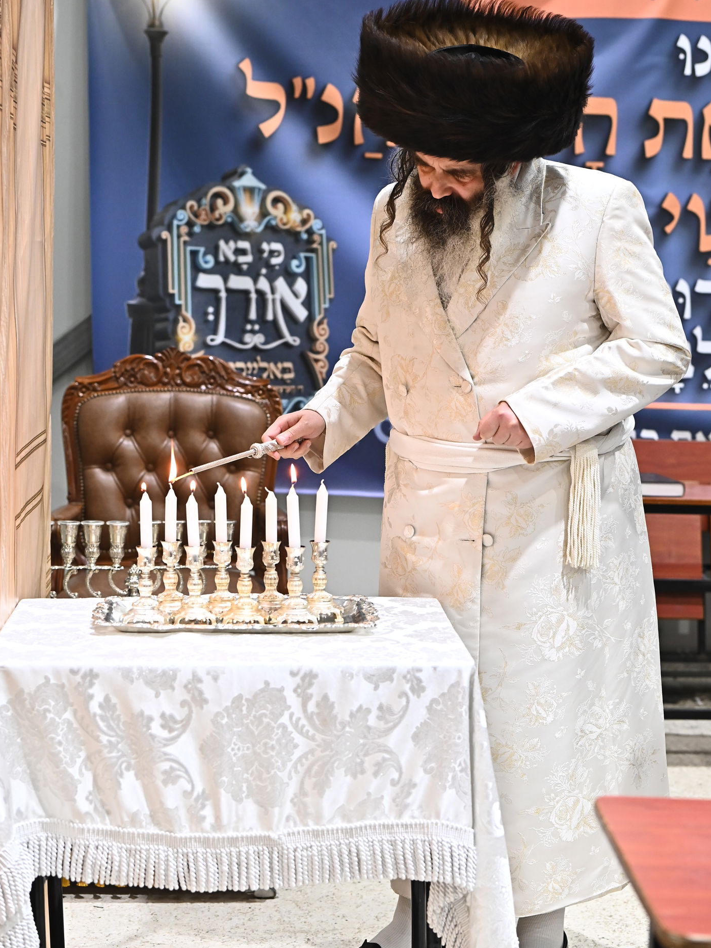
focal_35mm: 76
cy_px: 445
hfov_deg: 19.4
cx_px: 355
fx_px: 2081
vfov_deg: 25.7
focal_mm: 70
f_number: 5
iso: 2500
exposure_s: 1/200
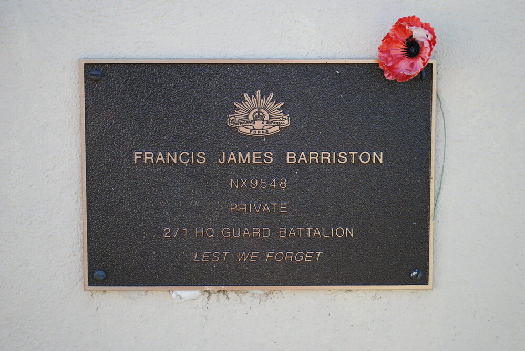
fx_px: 1205
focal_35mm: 82
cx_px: 262
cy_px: 176
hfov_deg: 24.6
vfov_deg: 16.6
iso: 160
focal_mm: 55
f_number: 5.6
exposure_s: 1/125
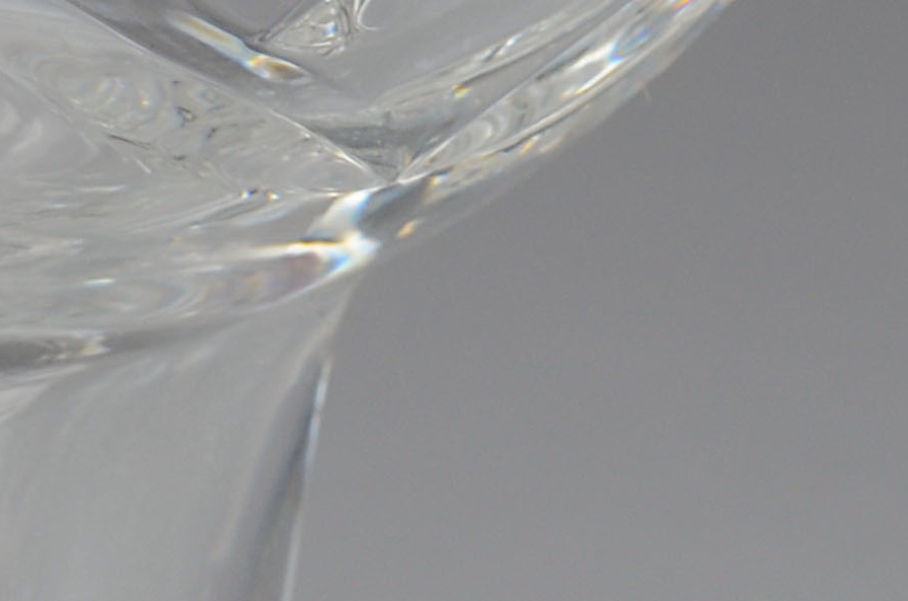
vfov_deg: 3.1
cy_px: -981
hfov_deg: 4.8
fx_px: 10795
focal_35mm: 429
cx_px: -240
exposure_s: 1/80
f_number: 16
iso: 100
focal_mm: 52
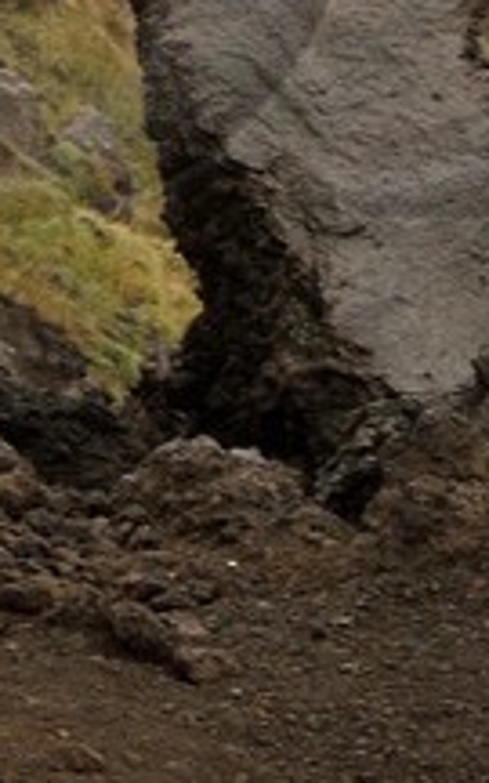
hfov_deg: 5.4
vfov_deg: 8.5
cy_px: -373
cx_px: 424
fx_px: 5139
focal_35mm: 241
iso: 400
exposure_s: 1/160
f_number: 7.1
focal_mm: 32
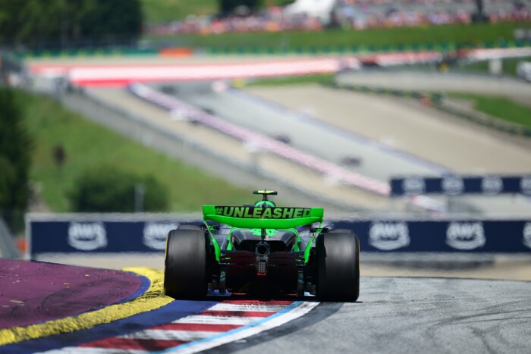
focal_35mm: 400
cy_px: 177
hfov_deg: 5.2
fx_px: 5901
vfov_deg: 3.4
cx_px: 266
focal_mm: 400
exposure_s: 1/1250
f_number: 2.8
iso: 64
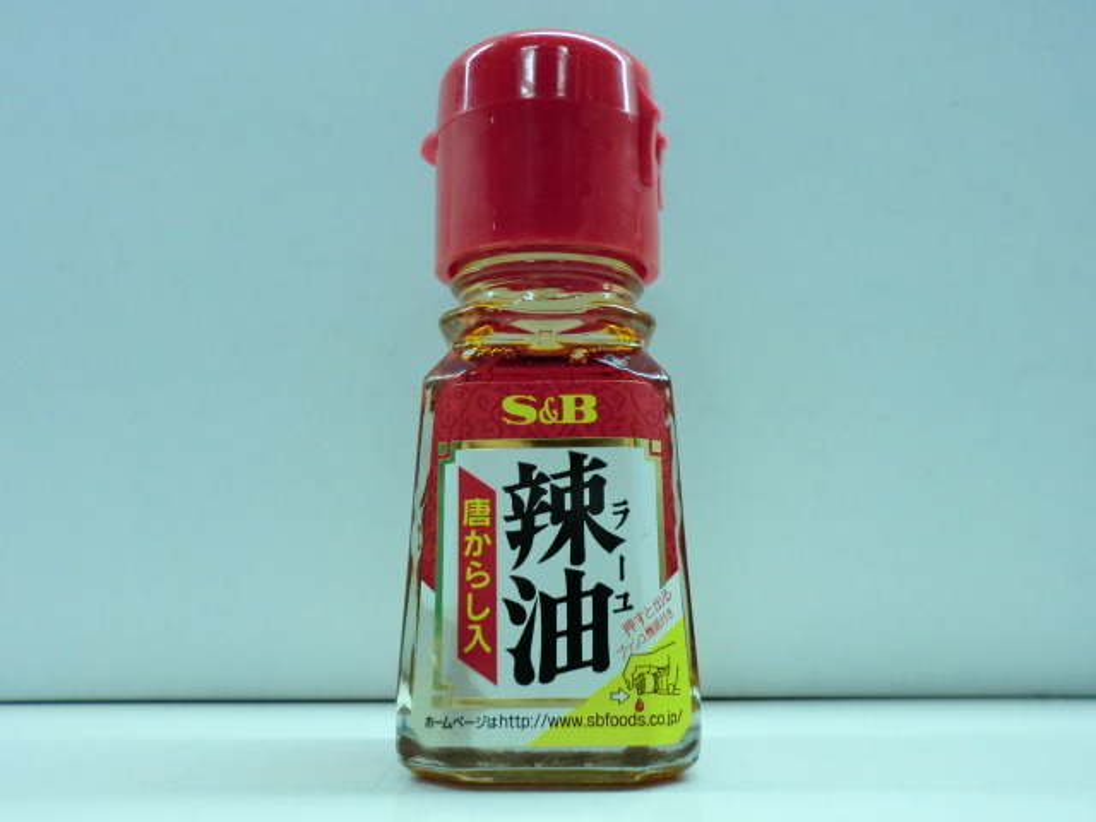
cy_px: 411
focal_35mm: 32
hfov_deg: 56.8
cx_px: 548
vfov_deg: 44.2
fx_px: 1013
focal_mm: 5.8
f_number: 3.5
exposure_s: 1/60
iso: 250
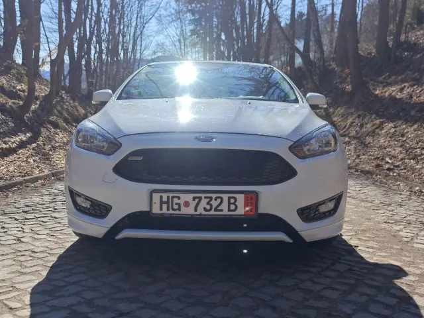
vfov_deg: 44.2
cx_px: 212
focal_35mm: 32
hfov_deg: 56.8
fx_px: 392
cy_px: 159
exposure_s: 1/2026
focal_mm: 8.72
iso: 50
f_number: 2
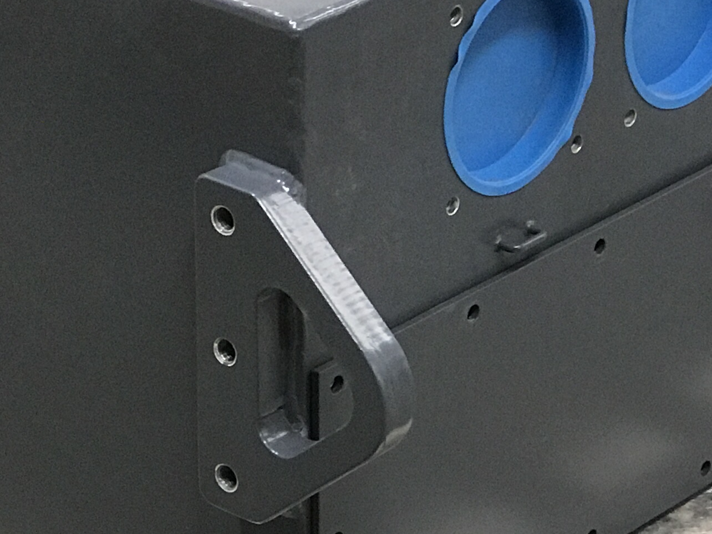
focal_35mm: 179
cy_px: 116
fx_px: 3682
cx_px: 169
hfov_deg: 11.0
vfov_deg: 8.3
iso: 100
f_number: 2.8
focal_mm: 6.6
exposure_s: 1/50
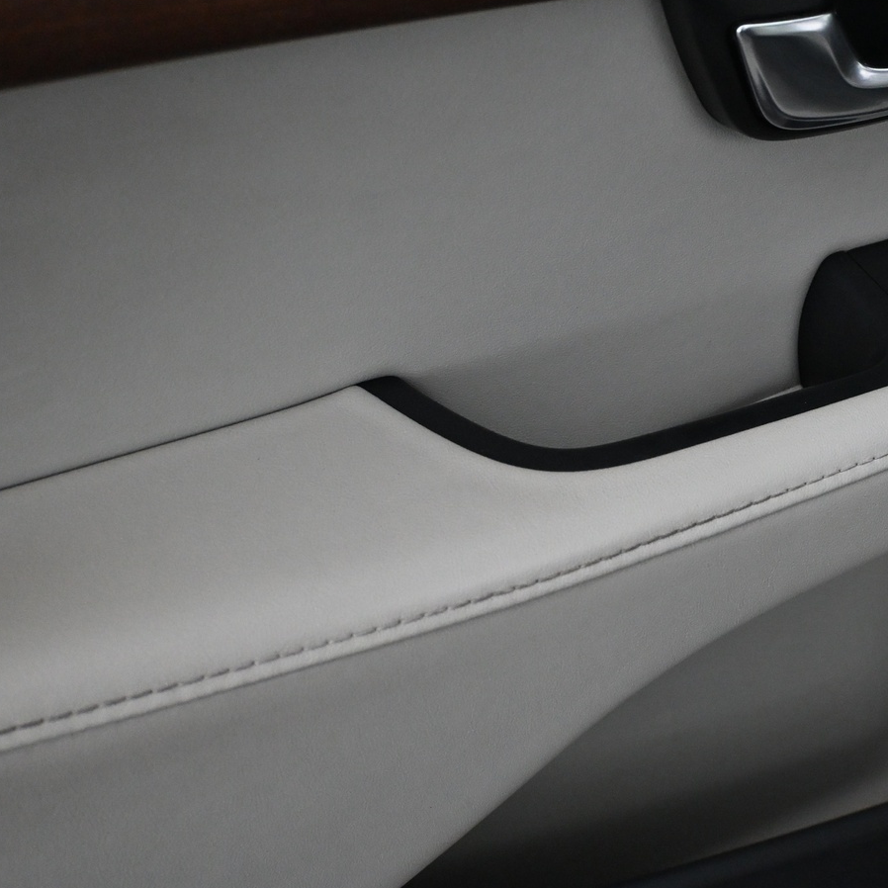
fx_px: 1368
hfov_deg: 34.6
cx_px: 740
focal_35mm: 47
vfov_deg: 35.9
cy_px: 408
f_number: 3.8
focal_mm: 20.5
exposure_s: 1/100
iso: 3200
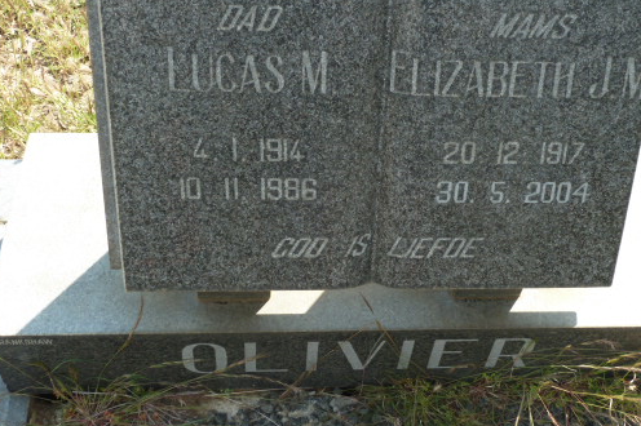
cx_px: 353
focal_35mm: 47
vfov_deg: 28.6
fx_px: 836
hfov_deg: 41.9
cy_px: 182
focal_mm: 5.7
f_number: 4
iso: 80
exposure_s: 1/160
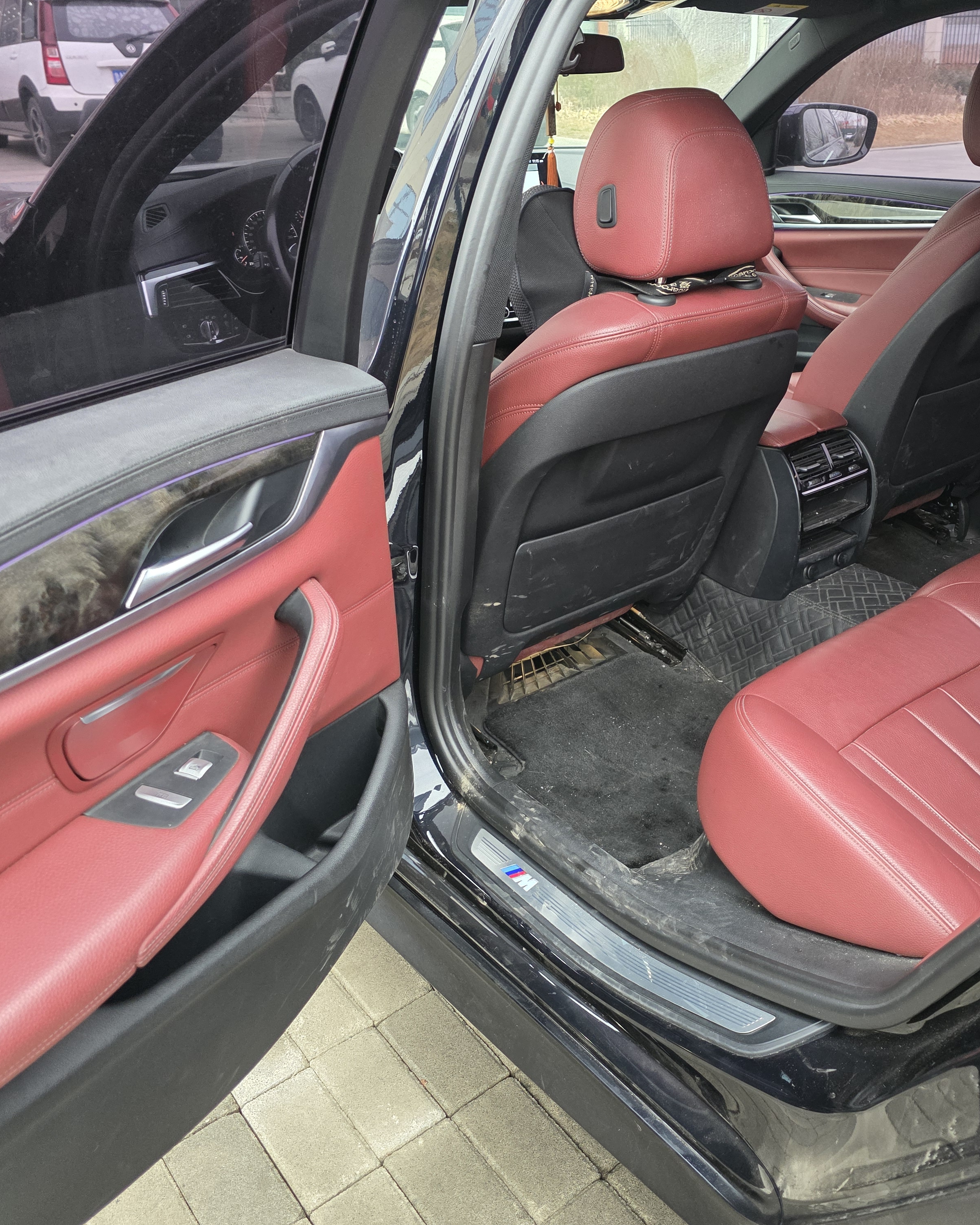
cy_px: 613
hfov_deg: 47.3
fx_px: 1087
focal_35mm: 30
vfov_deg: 58.8
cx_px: 693
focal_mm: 6.3
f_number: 1.7
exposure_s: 1/100
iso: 250
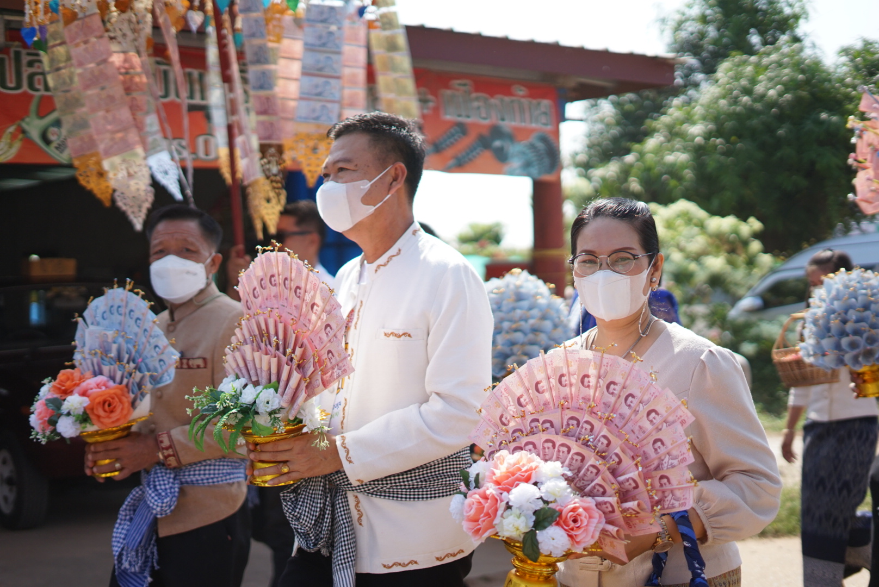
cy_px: 294
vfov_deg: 27.0
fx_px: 1222
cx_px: 440
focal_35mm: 50
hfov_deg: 39.6
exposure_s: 1/8000
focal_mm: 50
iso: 400
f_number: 1.8
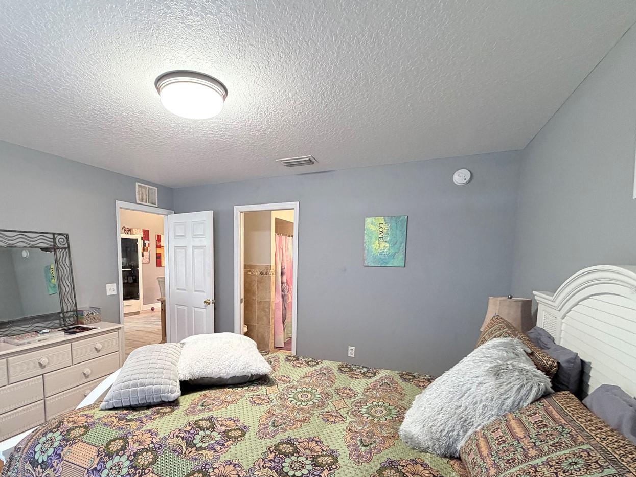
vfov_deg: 70.8
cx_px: 269
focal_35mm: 18
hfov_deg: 87.1
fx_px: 331
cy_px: 289
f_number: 2.2
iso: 400
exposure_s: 1/60
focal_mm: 2.22
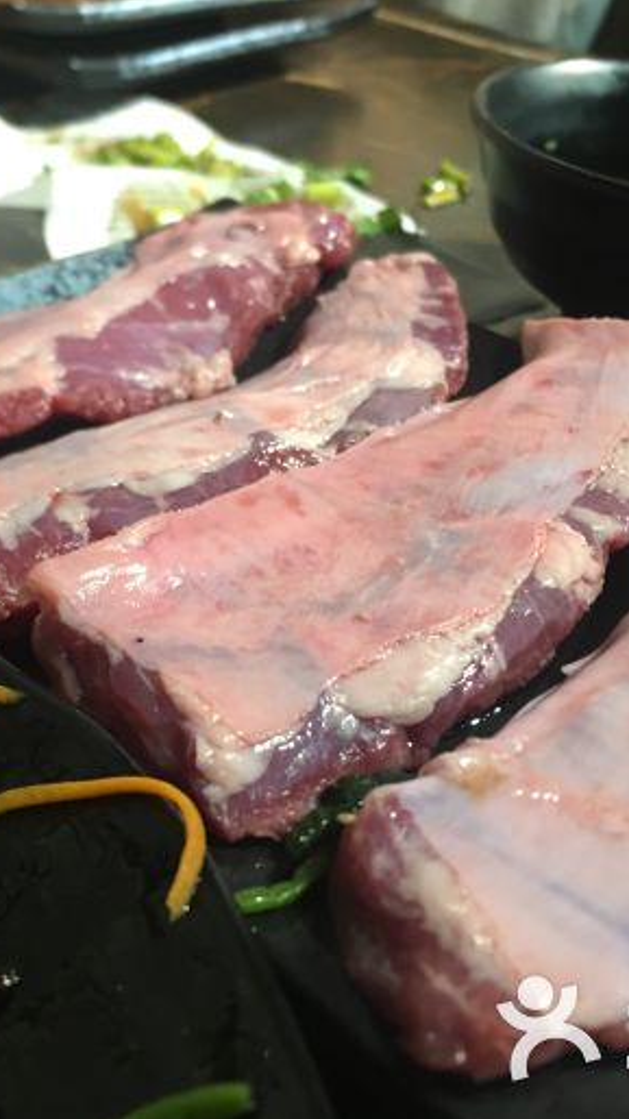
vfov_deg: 47.4
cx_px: 281
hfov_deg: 27.7
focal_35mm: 43
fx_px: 1275
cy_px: 569
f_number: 2.2
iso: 80
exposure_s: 1/17
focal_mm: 4.15
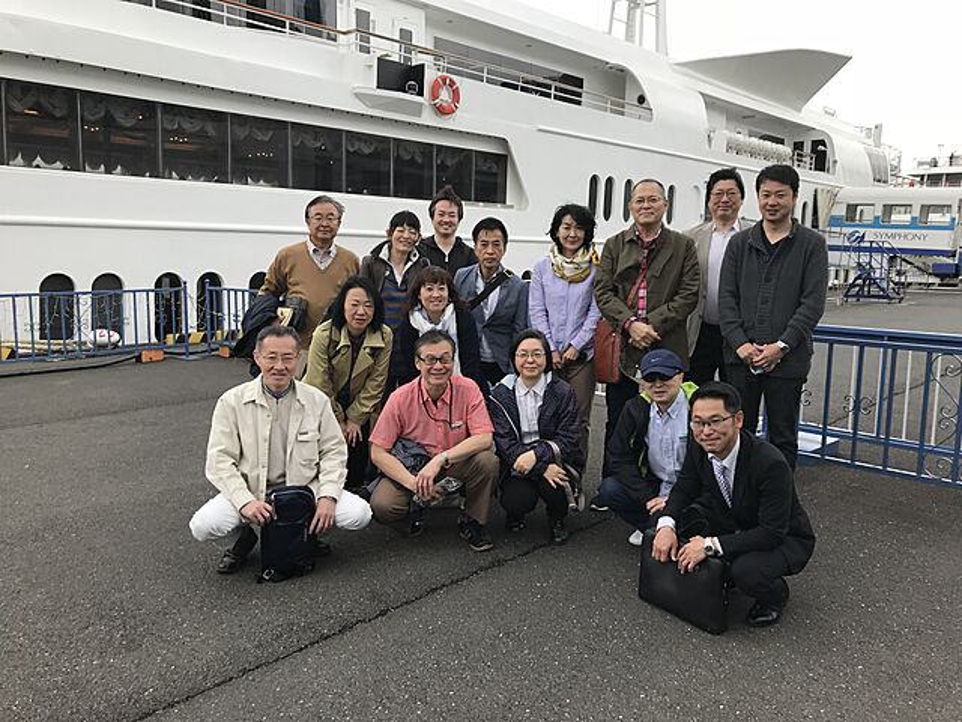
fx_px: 778
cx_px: 481
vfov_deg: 49.7
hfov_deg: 63.4
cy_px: 361
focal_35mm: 28
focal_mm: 3.99
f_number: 1.8
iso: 20
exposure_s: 1/699
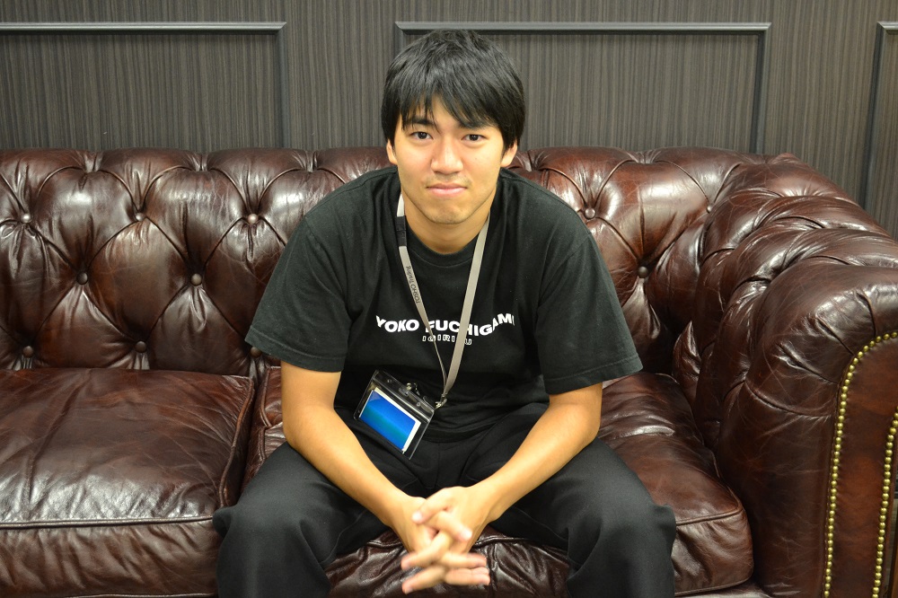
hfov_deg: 35.1
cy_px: 299
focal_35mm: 57
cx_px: 449
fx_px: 1421
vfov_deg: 23.8
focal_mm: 38
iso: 1600
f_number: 5
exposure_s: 1/15
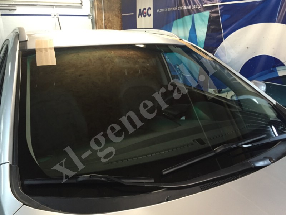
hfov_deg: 61.7
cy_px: 108
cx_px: 143
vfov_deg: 48.2
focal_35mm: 29
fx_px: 240
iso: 250
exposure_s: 1/33
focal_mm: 4.15
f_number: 2.2
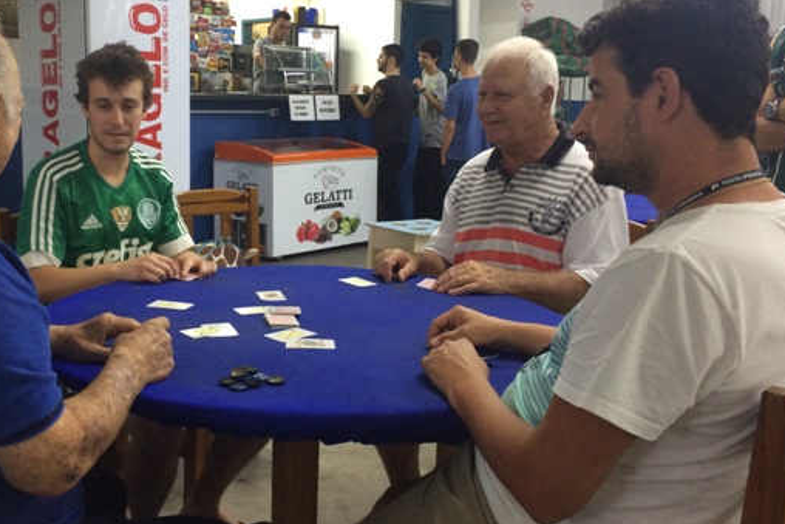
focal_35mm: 38
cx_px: 301
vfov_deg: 35.0
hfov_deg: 50.2
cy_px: 232
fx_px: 829
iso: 200
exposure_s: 1/30
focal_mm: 4.15
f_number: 2.2
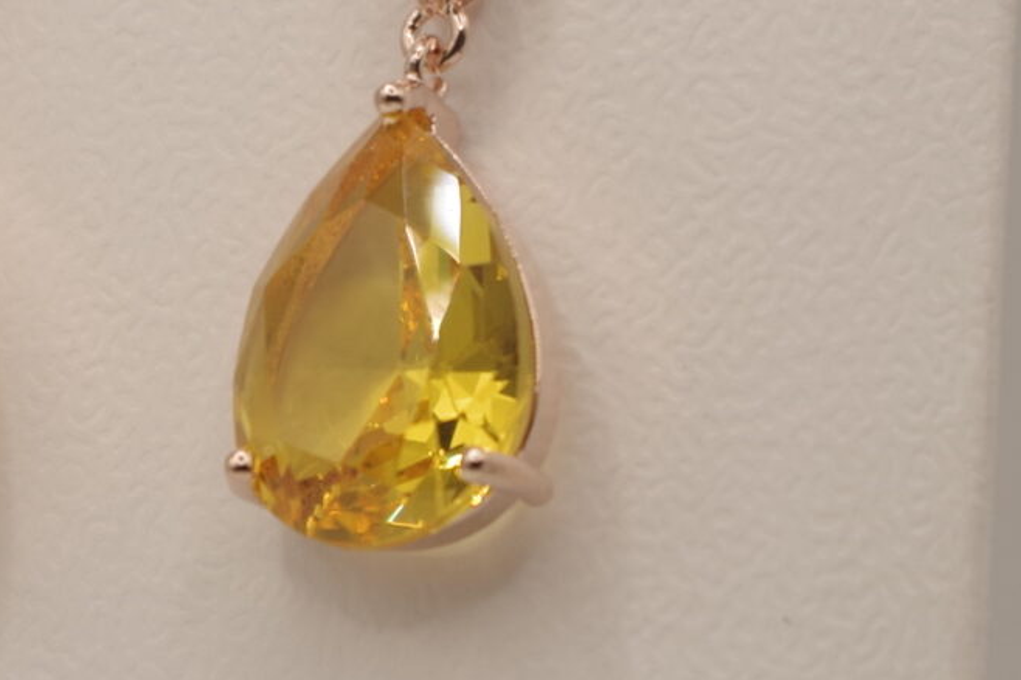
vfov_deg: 4.7
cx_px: -6
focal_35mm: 292
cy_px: 145
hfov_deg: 7.0
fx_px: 8277
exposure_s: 1/50
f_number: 20
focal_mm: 50
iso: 100
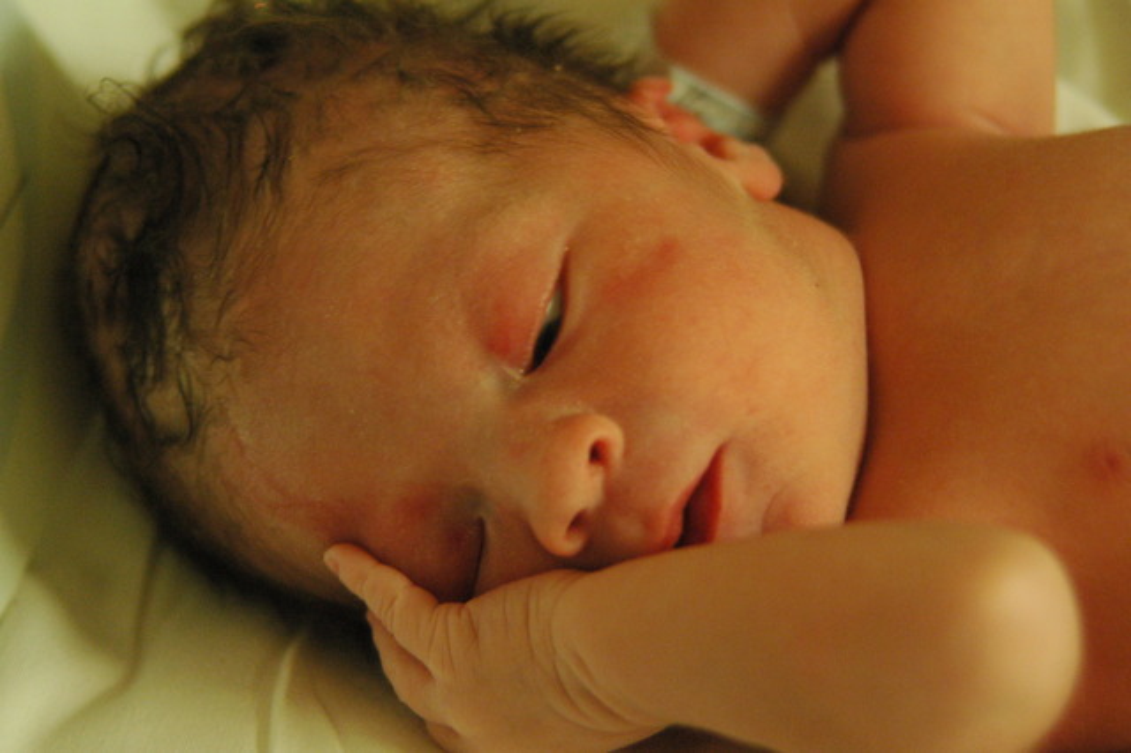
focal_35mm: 158
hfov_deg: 13.0
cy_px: 376
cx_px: 566
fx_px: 4945
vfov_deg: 8.7
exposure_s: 1/20
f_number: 2.8
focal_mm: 105
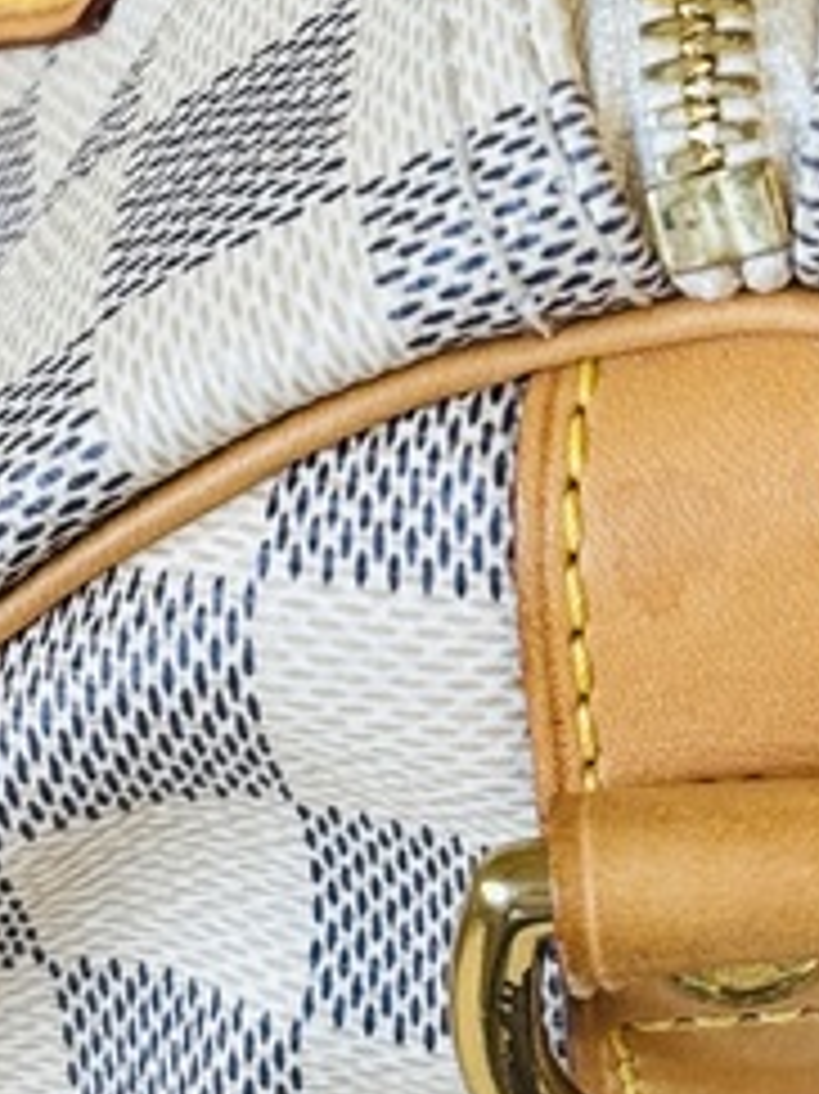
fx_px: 6283
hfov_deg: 7.4
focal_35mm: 199
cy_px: -455
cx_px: 752
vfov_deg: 9.7
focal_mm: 6.76
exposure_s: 1/50
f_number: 1.78
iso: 100
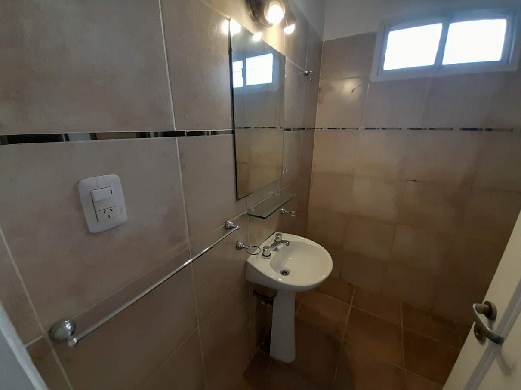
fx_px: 196
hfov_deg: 106.2
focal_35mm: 13
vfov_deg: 89.9
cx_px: 260
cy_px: 195
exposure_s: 1/50
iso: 160
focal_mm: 1.13
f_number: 2.2
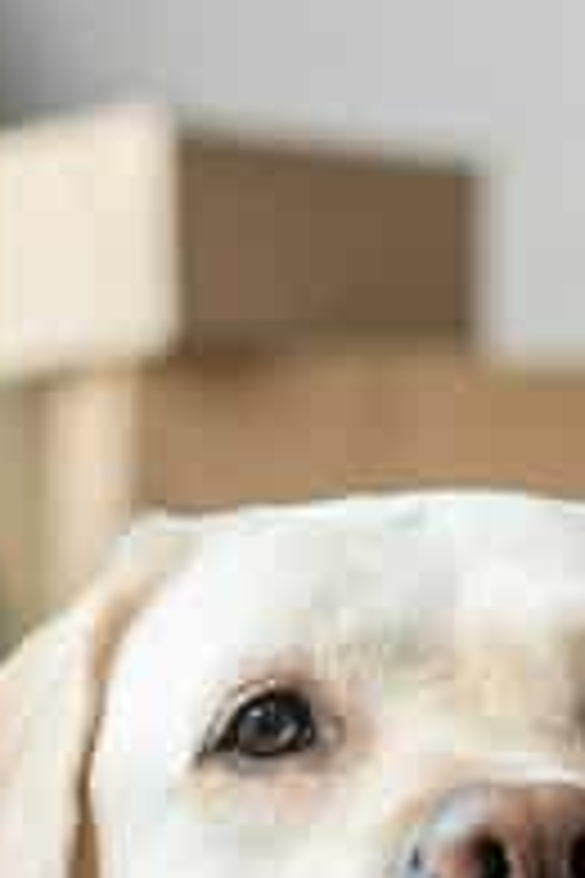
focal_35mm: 154
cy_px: 716
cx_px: 724
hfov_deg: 8.8
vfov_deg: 13.3
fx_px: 3753
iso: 640
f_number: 3.5
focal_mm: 50
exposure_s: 1/160
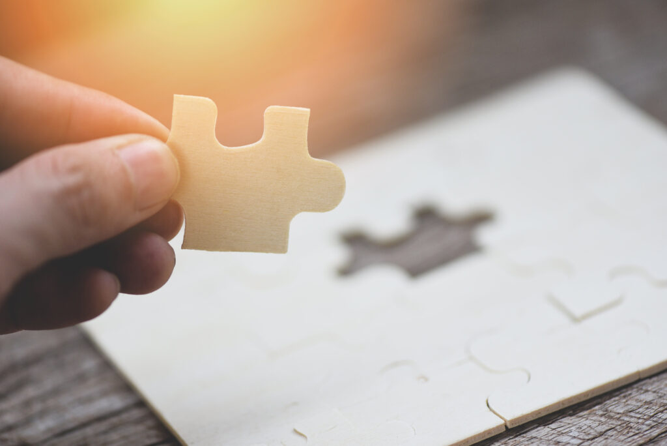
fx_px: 1946
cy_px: 223
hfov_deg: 19.4
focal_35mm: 105
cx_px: 334
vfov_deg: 13.1
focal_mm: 105
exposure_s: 1/400
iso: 400
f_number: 3.2
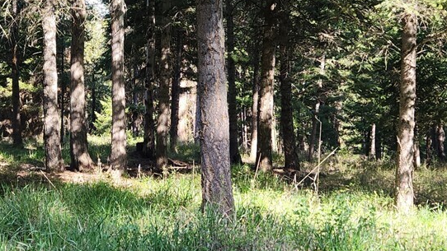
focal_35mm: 74
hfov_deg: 28.4
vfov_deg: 16.2
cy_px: 49
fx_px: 877
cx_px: 143
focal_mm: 5.4
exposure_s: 1/156
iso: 20
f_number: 1.8
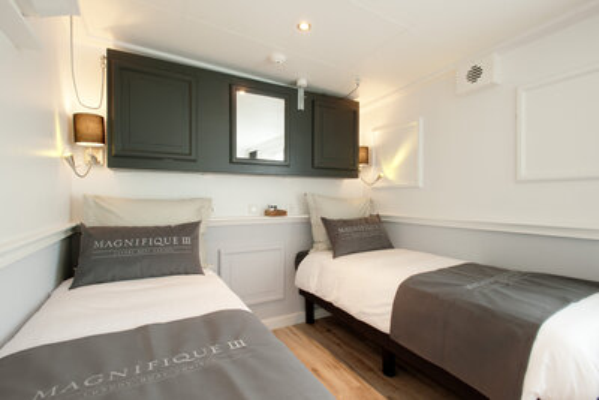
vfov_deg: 70.5
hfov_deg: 93.3
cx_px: 300
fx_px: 283
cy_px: 200
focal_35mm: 17
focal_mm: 17
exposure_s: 5
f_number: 16
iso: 100
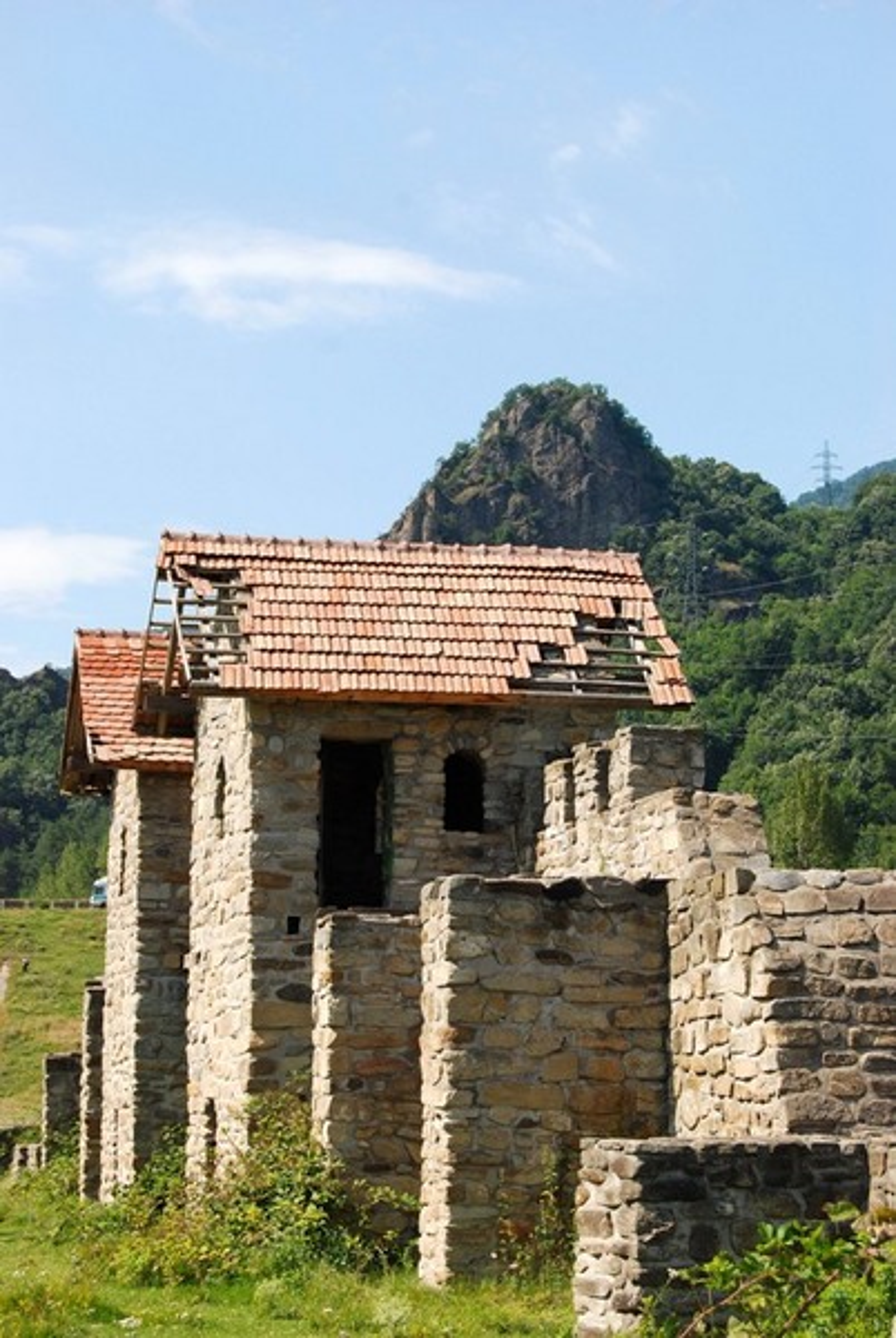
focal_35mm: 72
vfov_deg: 28.0
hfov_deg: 19.0
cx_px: 448
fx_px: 2679
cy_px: 669
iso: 200
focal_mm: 48
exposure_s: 1/320
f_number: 9
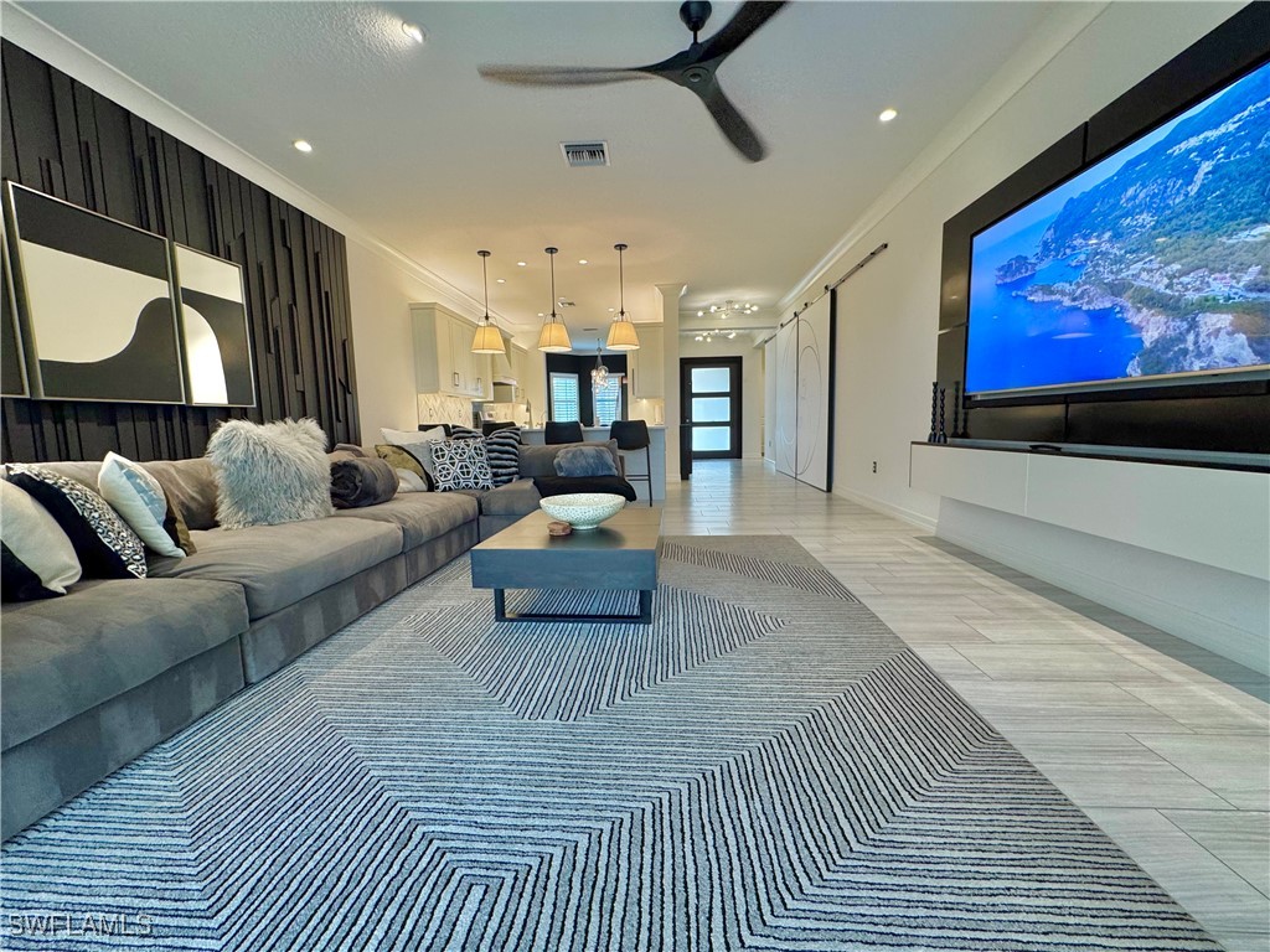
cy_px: 476
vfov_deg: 85.7
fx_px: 514
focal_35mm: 14
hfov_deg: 102.1
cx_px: 635
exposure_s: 1/60
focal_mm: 2.22
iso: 200
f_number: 2.2
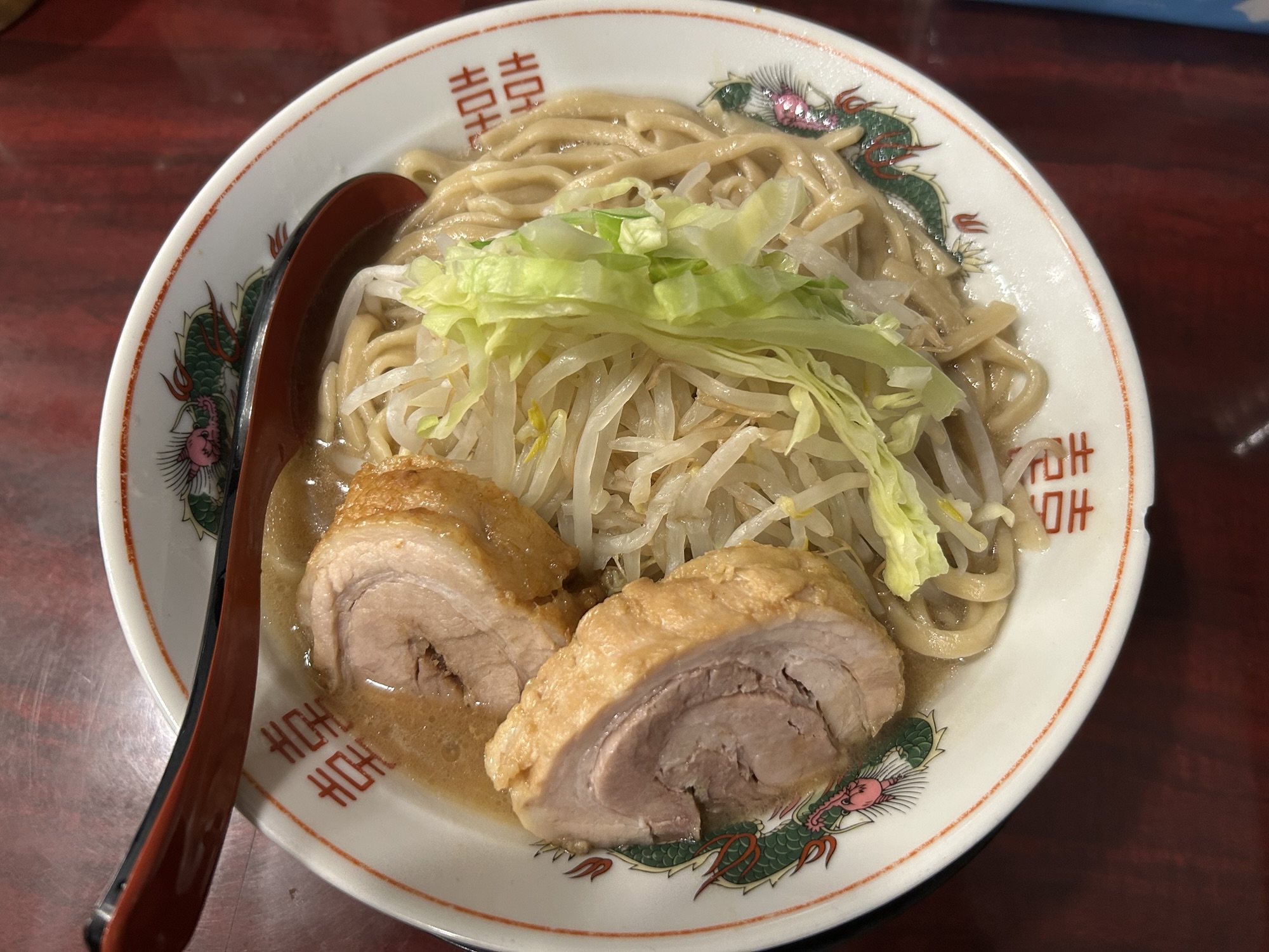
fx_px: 953
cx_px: 634
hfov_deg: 67.3
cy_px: 476
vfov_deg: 53.1
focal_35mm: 26
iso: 200
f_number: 1.5
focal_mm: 5.7
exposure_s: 1/50
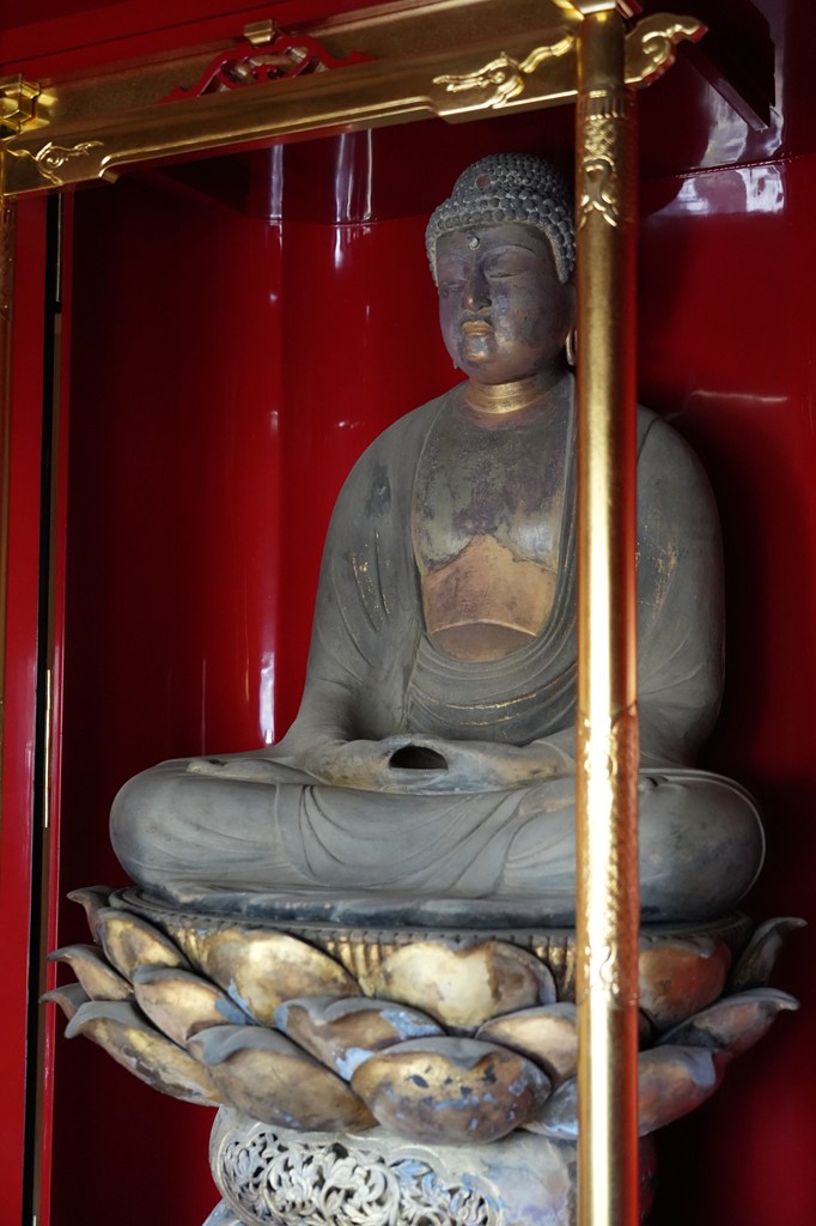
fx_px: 1565
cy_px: 613
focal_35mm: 46
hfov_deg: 29.2
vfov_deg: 42.8
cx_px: 408
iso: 6400
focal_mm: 46
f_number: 4
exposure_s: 1/160
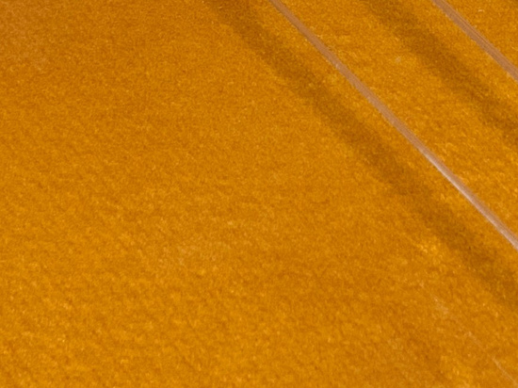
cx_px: 286
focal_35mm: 135
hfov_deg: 14.6
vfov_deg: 10.6
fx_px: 2019
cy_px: -196
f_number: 1.8
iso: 32
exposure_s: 1/104
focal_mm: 3
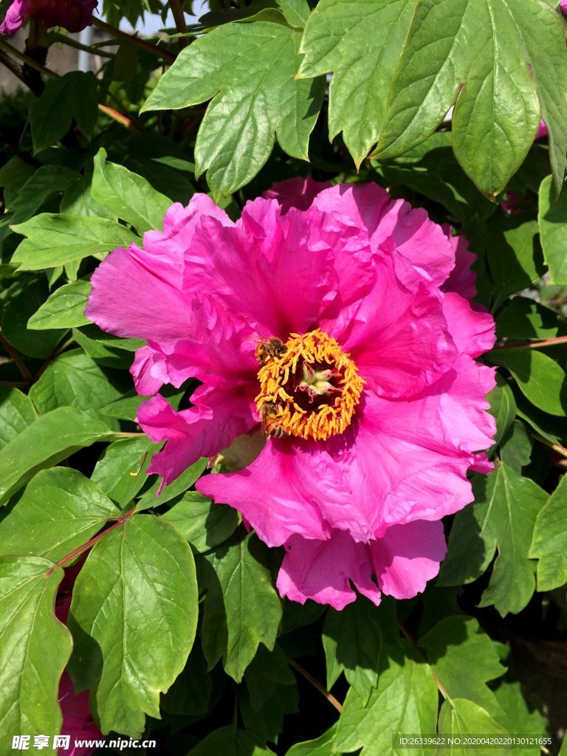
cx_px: 284
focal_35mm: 29
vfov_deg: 61.7
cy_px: 378
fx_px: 633
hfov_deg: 48.2
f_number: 2.2
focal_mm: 4.15
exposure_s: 1/1799
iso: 32
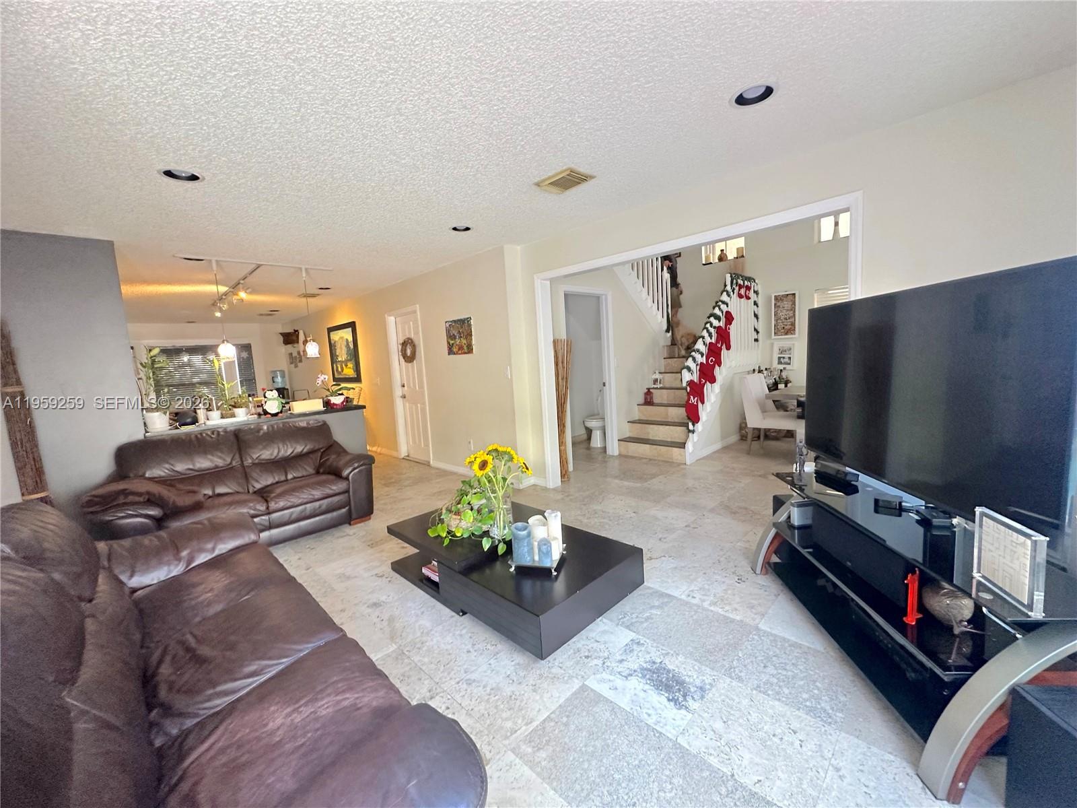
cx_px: 538
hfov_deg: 102.1
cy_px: 404
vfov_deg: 85.7
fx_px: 436
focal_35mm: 14
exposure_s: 1/69
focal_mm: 2.22
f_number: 2.2
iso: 320
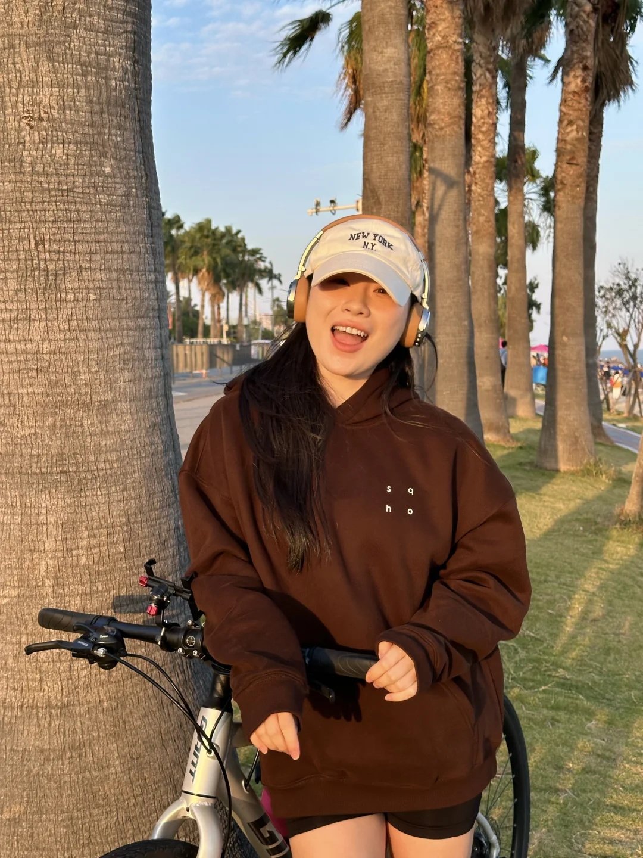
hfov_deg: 30.3
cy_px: 429
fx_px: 1189
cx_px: 322
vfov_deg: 39.7
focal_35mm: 48
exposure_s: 1/1085
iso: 64
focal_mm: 6.86
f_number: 1.78
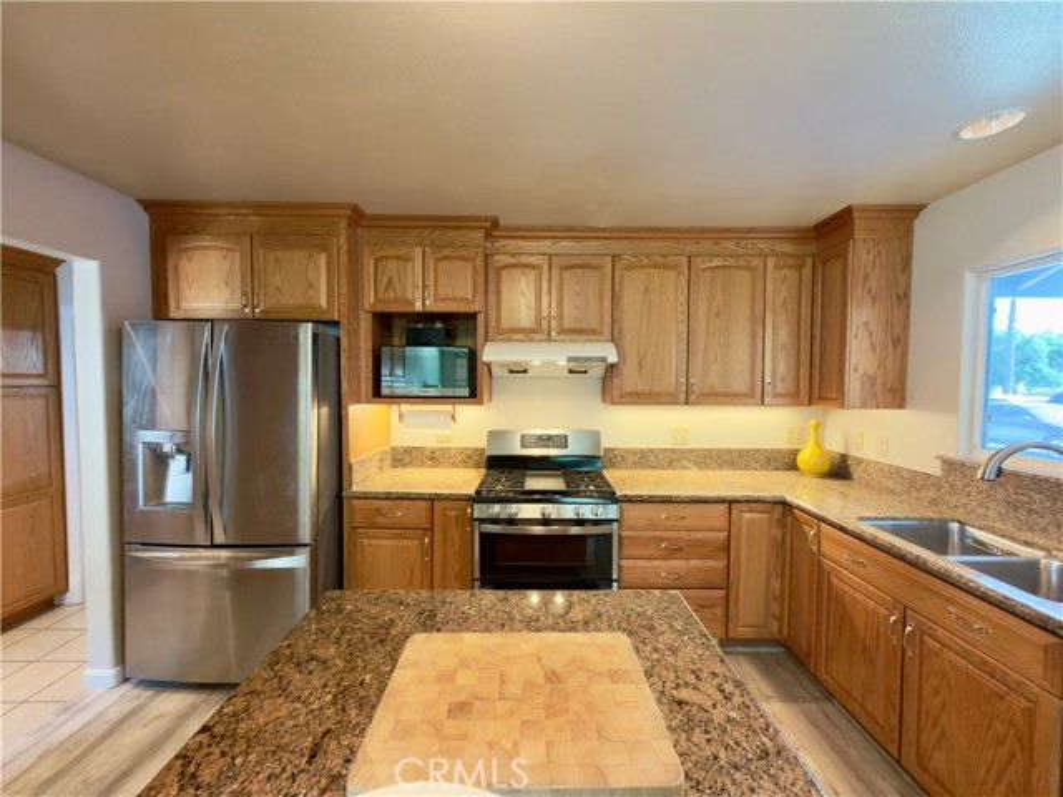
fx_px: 430
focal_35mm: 14
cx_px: 532
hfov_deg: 102.1
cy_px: 398
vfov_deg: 85.7
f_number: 2.2
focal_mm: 2.22
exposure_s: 1/30
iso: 125
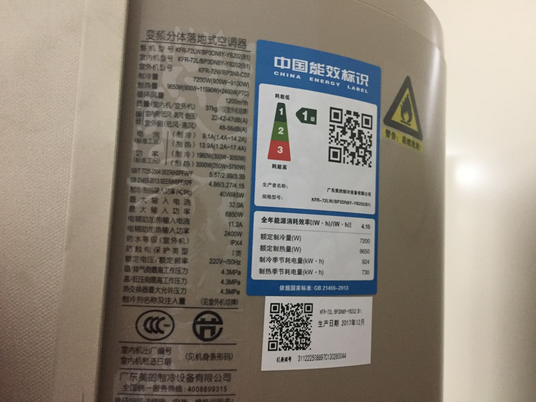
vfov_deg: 48.2
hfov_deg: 61.7
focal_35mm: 29
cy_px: 201
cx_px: 268
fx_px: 449
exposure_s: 1/17
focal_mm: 4.15
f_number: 2.2
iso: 250
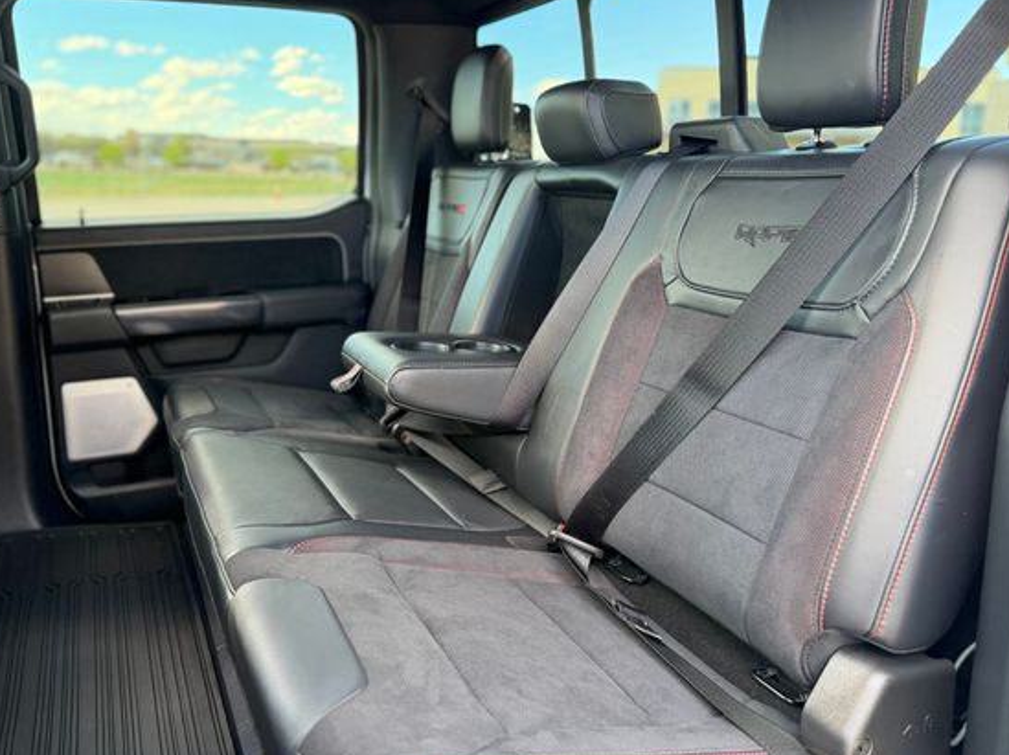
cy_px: 336
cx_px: 472
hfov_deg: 63.4
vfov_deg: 49.6
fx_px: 816
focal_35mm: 28
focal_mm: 6.76
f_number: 1.78
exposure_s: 1/147
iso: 200
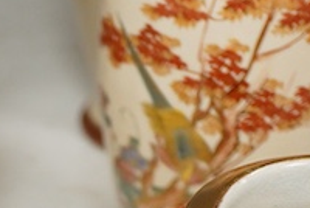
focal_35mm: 202
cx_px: -116
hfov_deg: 9.9
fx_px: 1742
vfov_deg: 6.6
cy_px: 436
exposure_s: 1/160
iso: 1250
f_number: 5
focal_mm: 30
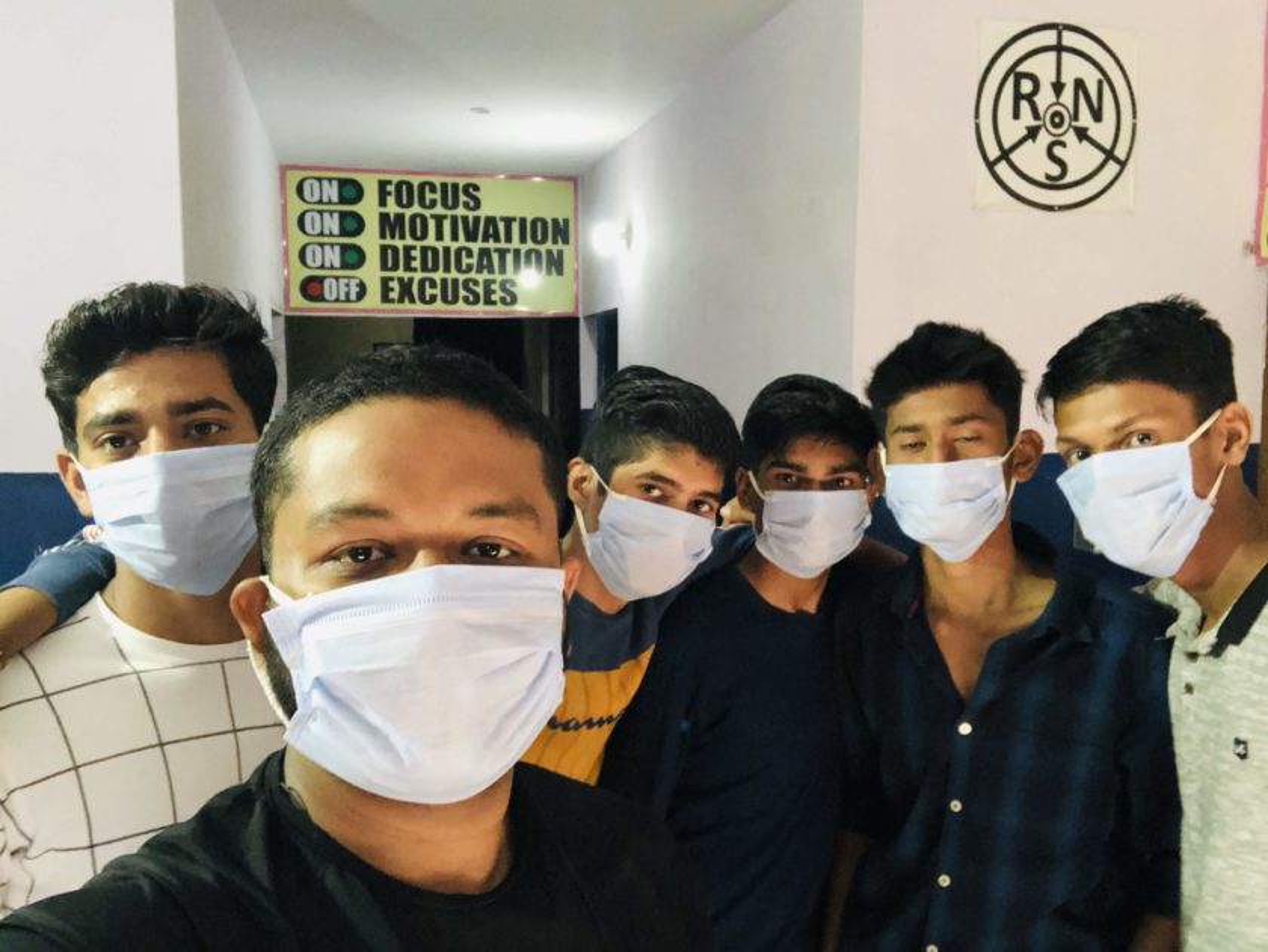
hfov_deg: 56.8
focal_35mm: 32
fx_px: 1173
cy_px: 476
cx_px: 634
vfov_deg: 44.2
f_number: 2.2
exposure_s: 1/33
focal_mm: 2.87
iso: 320
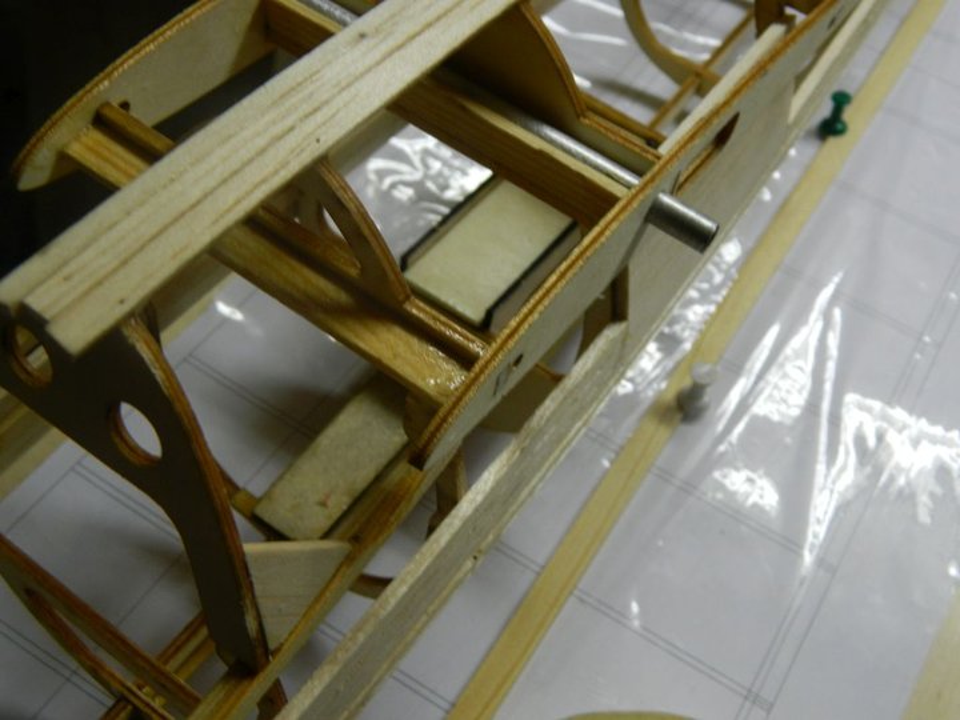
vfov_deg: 35.1
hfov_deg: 45.8
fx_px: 1137
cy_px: 360
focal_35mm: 41
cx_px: 480
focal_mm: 7.3
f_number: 3.5
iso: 160
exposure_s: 1/40
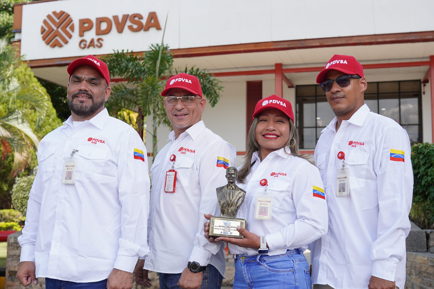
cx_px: 217
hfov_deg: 46.4
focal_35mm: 42
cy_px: 144
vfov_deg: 31.9
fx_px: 506
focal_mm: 28
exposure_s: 1/1000
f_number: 3.5
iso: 200
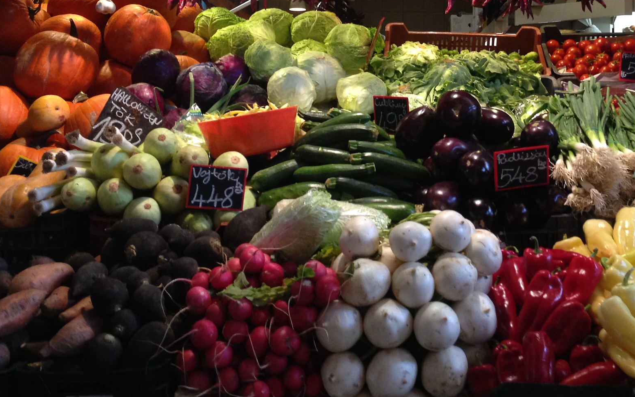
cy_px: 36
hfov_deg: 37.3
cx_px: 397
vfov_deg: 23.3
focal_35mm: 54
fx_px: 935
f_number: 2.4
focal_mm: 4.12
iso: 160
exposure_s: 1/20
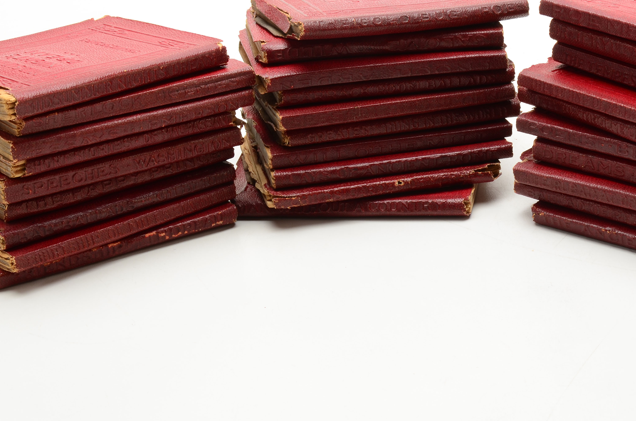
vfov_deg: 16.3
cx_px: 384
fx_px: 1463
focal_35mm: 83
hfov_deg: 24.5
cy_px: 114
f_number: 18
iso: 100
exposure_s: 1/160
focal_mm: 34
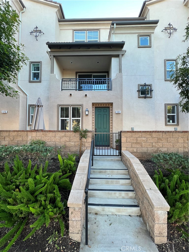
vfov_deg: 106.2
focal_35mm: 13
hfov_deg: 89.9
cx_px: 94
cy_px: 126
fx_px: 95
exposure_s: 1/99
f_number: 1.8
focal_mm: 1.57
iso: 64
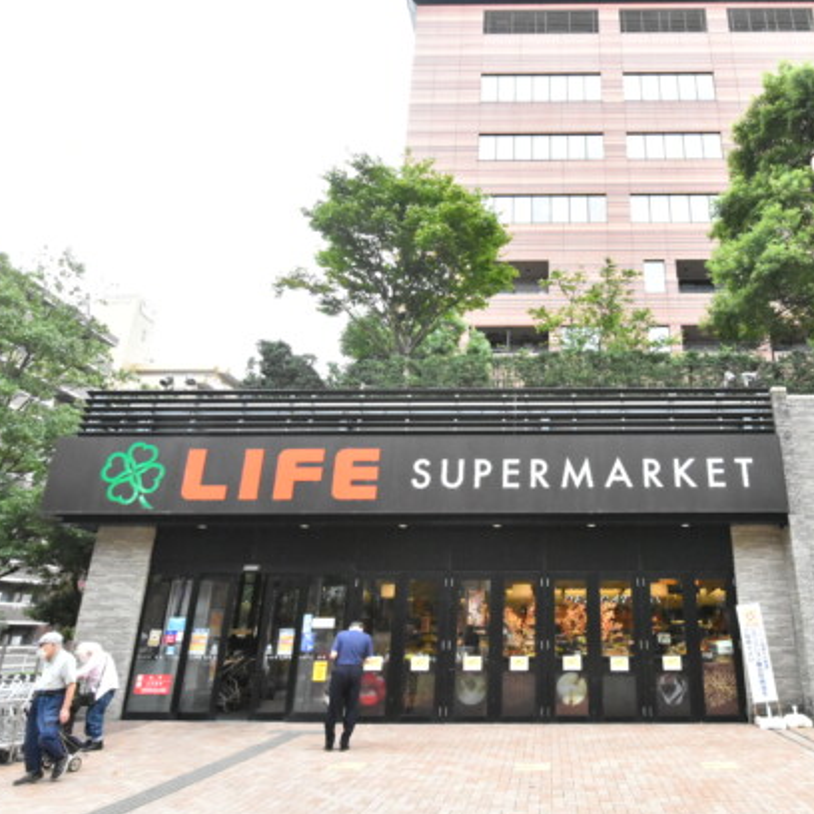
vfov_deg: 65.0
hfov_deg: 63.3
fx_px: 639
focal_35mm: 24
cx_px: 545
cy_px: 406
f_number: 11
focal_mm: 12
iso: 6400
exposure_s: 1/500
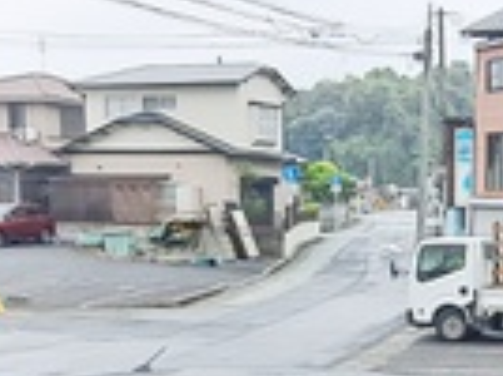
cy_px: 359
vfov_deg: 21.0
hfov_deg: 27.1
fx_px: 986
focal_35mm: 68
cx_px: 499
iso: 50
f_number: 2.2
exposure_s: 1/612
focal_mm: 1.74
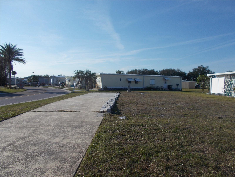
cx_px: 118
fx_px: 177
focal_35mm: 26
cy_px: 88
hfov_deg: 67.3
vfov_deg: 53.1
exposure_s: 1/250
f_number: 8
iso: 80
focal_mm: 4.6
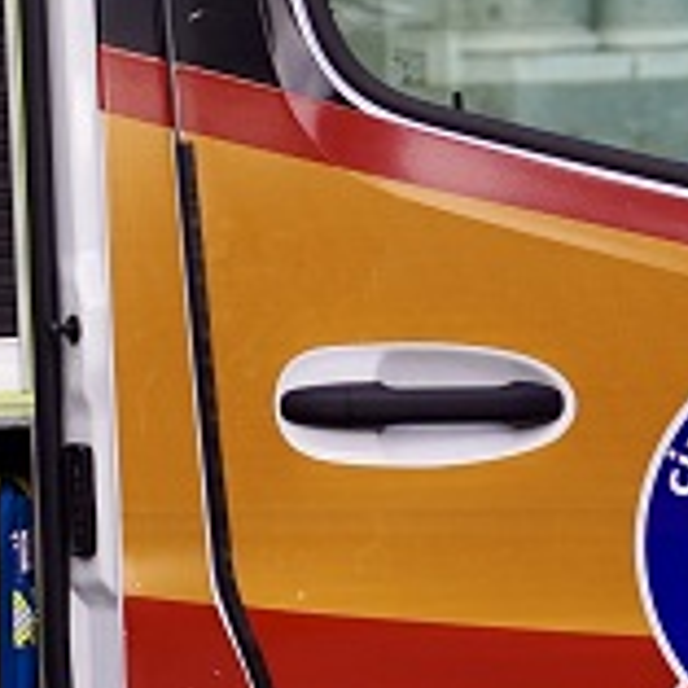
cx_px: -333
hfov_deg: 5.8
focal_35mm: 297
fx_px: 6678
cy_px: -517
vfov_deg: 5.8
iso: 100
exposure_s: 1/200
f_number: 4
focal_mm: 55
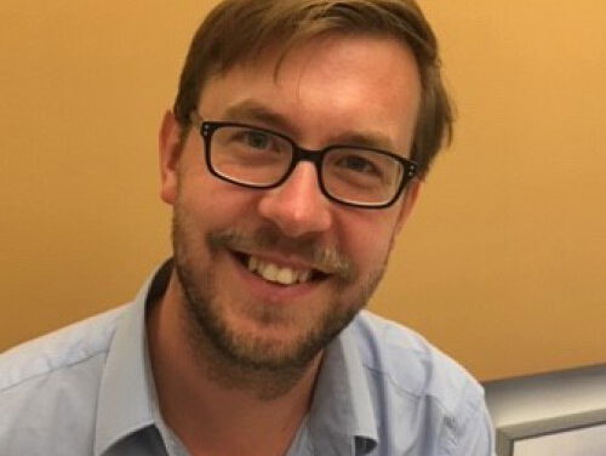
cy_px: 228
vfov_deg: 48.3
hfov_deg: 61.6
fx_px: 508
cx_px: 303
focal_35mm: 29
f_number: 2.2
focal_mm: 4.15
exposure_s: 1/33
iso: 160
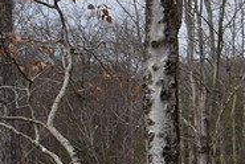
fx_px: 1077
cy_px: 204
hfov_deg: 11.3
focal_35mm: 158
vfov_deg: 8.6
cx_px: 541
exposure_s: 1/250
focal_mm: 18
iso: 320
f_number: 8
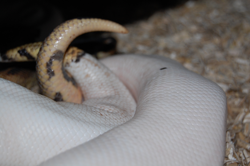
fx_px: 572
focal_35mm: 82
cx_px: 125
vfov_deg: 16.5
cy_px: 83
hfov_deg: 24.6
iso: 400
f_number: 5.6
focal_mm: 55
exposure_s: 1/60
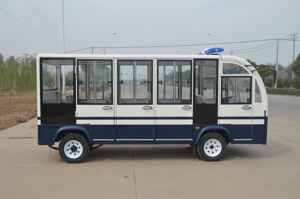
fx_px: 300
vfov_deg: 36.8
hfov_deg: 53.2
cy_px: 100
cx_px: 150
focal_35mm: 36
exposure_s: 1/250
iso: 100
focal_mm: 24
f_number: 8
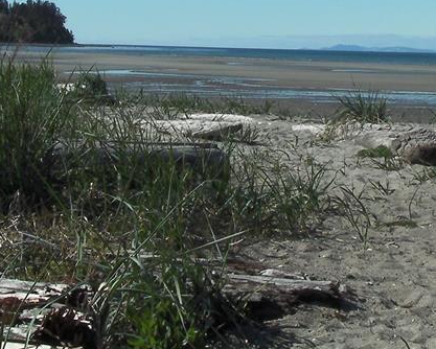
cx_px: 211
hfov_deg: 21.0
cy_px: 15
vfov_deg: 16.6
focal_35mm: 91
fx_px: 1175
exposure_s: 1/378
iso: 50
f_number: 5.6
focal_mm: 6.3
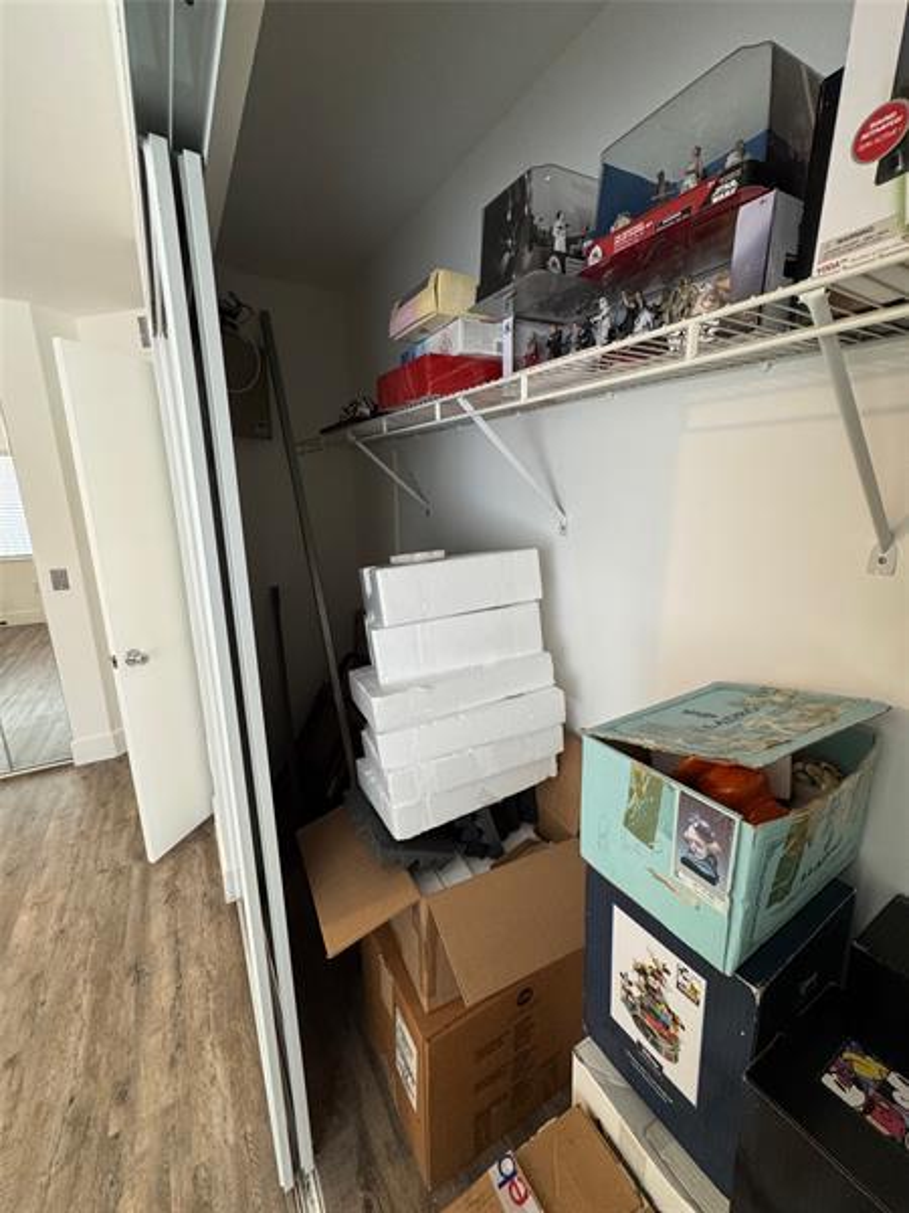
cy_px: 606
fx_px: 490
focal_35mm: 14
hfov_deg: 85.7
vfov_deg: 102.1
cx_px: 454
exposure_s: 1/60
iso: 400
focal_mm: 2.22
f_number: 2.2
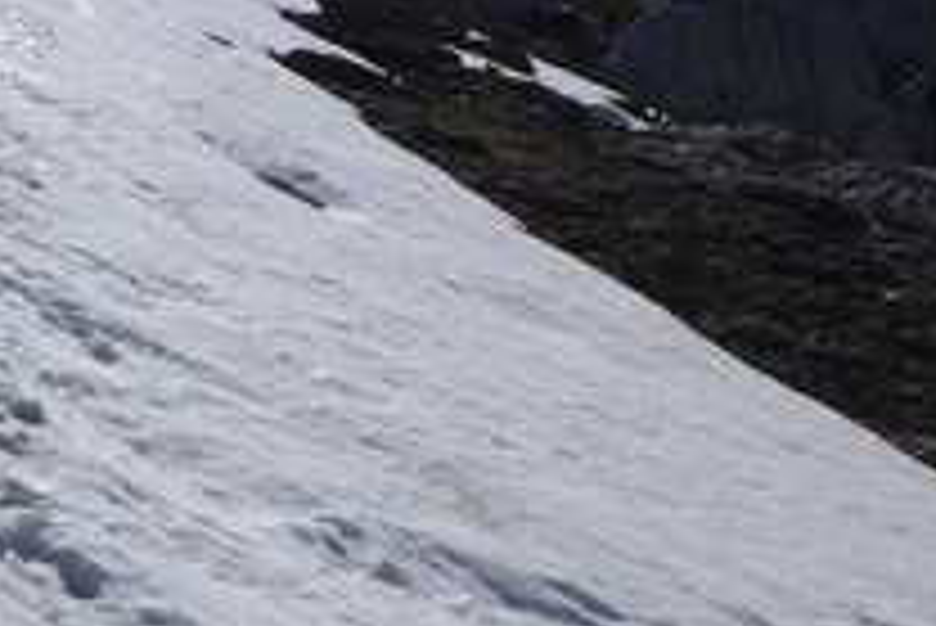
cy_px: 203
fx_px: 2159
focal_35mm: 83
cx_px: -268
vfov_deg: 16.4
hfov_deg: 22.1
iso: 80
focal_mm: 4.7
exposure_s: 1/1600
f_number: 5.6
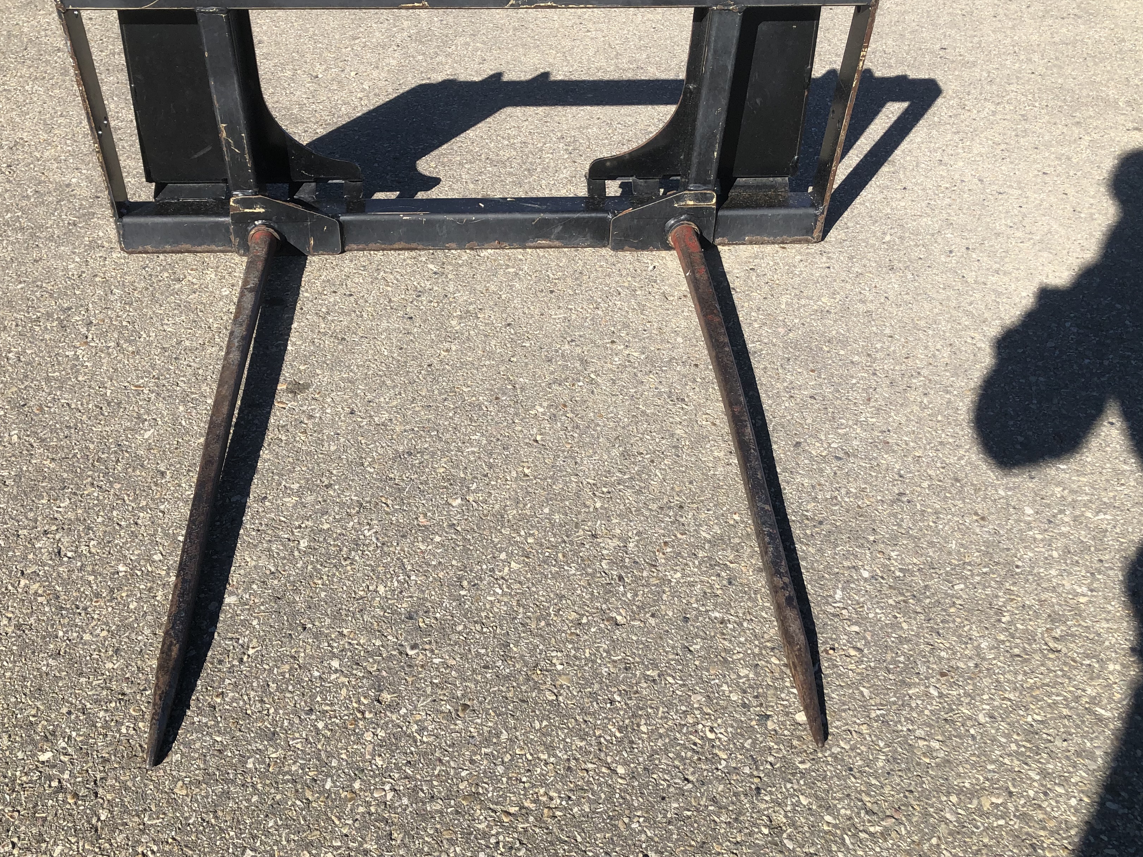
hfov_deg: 52.6
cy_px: 374
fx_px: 1156
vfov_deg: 40.6
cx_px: 526
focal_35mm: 35
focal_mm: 3.99
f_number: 1.8
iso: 20
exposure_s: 1/1453
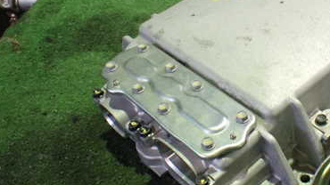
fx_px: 464
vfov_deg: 22.6
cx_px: 261
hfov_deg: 37.8
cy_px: 67
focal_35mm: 53
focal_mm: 5.4
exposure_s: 1/50
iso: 800
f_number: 2.3
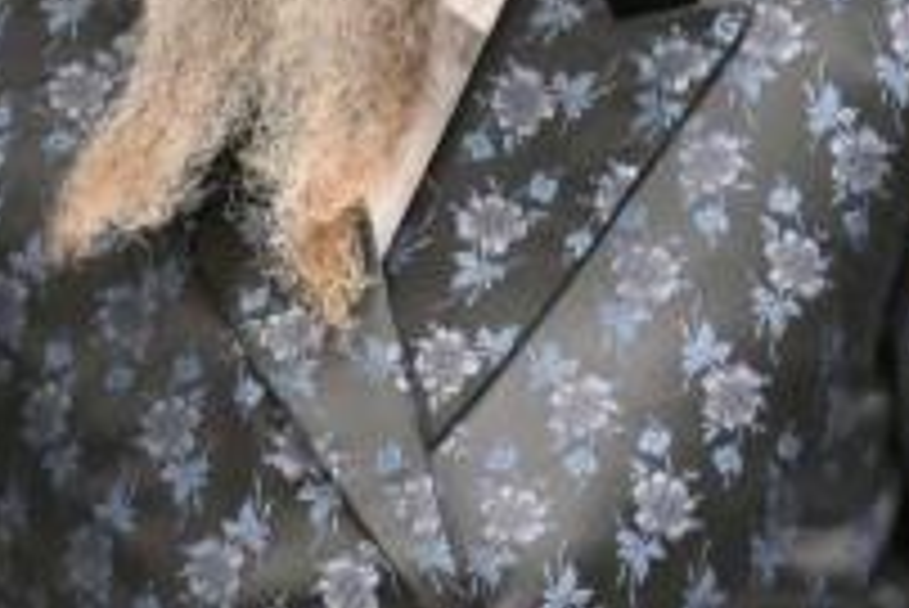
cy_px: 131
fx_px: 38356
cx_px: 40
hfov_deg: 1.4
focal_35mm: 1518
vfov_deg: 0.9
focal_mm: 200
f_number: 2.8
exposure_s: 1/400
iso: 400
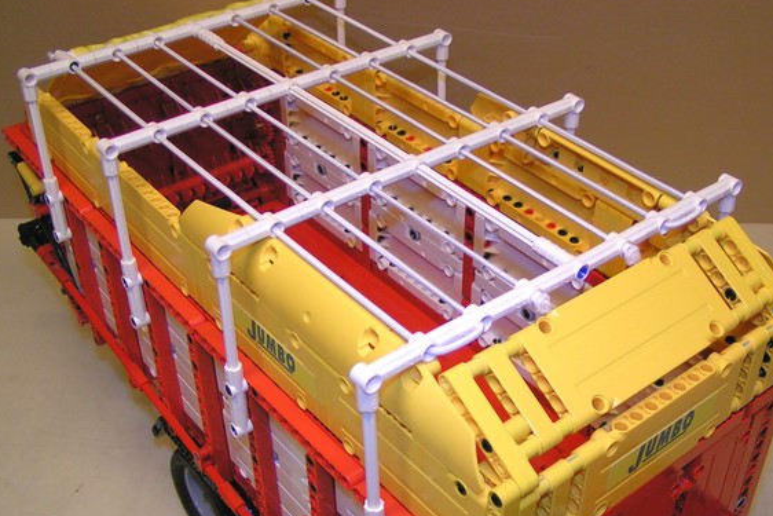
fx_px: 966
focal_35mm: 45
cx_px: 431
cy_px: 299
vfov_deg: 29.8
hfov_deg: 43.5
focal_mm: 5.8
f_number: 2.8
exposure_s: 1/40
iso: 100
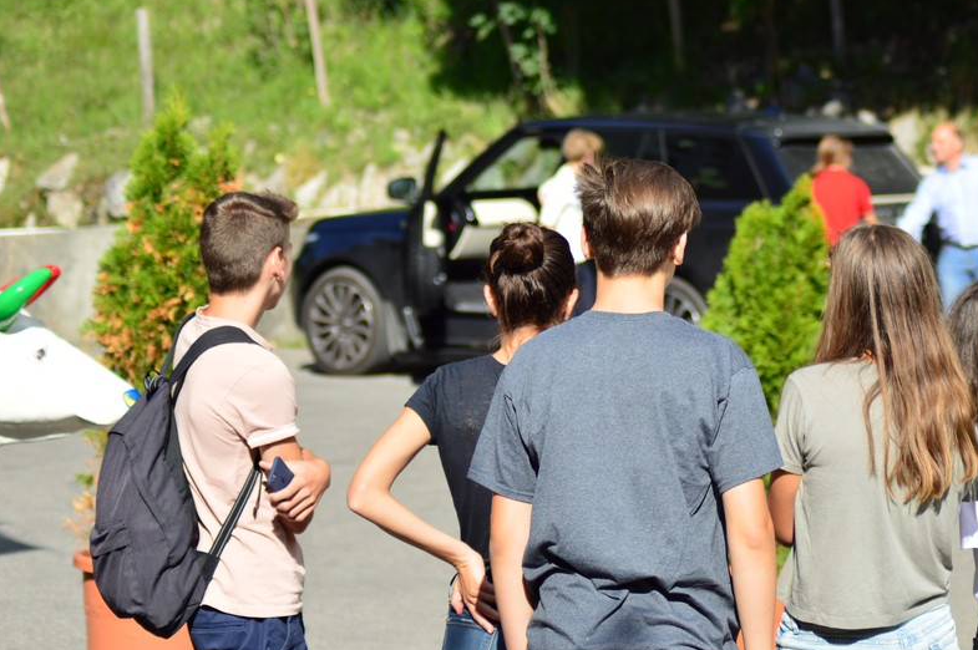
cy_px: 251
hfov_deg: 15.0
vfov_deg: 10.0
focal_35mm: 137
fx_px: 3719
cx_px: 633
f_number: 4
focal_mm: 70
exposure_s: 1/640
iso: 100
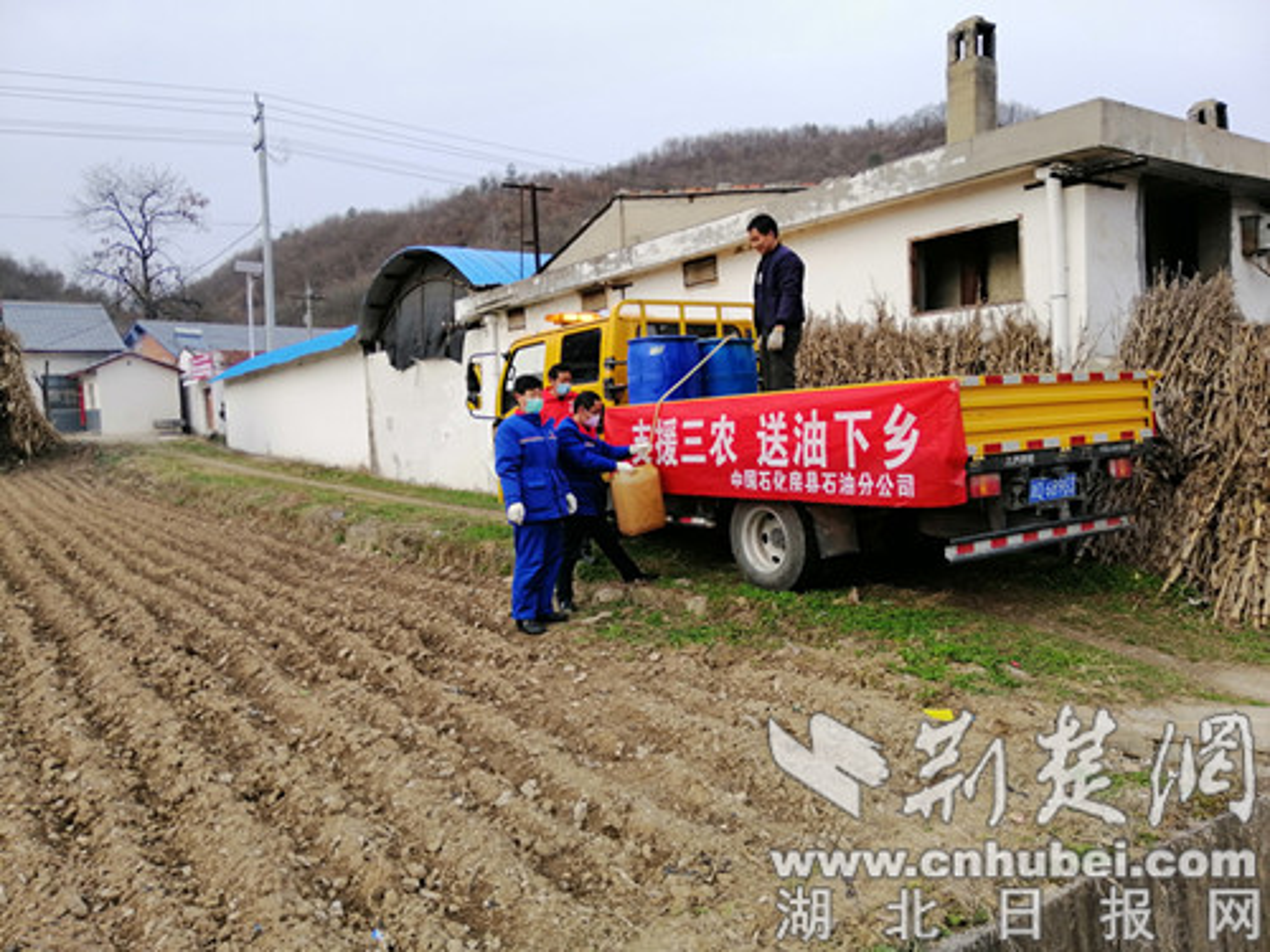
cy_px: 476
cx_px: 635
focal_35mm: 26
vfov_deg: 53.1
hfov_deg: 67.3
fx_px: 954
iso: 50
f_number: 2.2
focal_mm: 3.81
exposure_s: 1/147
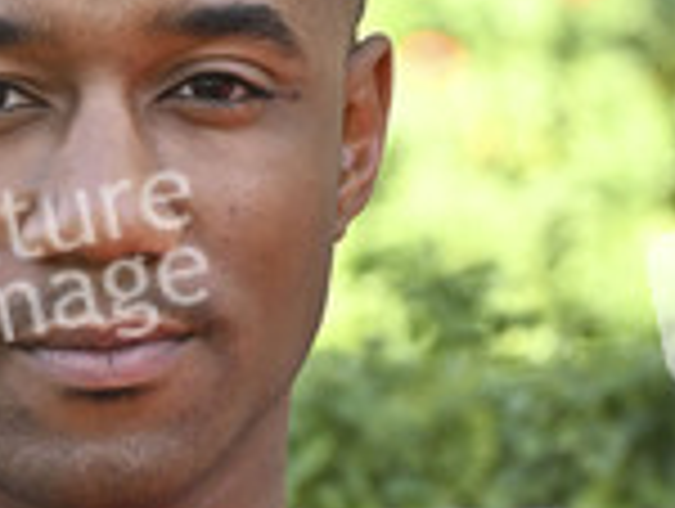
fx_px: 6504
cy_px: 504
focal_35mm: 333
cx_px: 108
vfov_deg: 4.5
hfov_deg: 5.9
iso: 640
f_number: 5.6
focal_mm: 87
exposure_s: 1/320
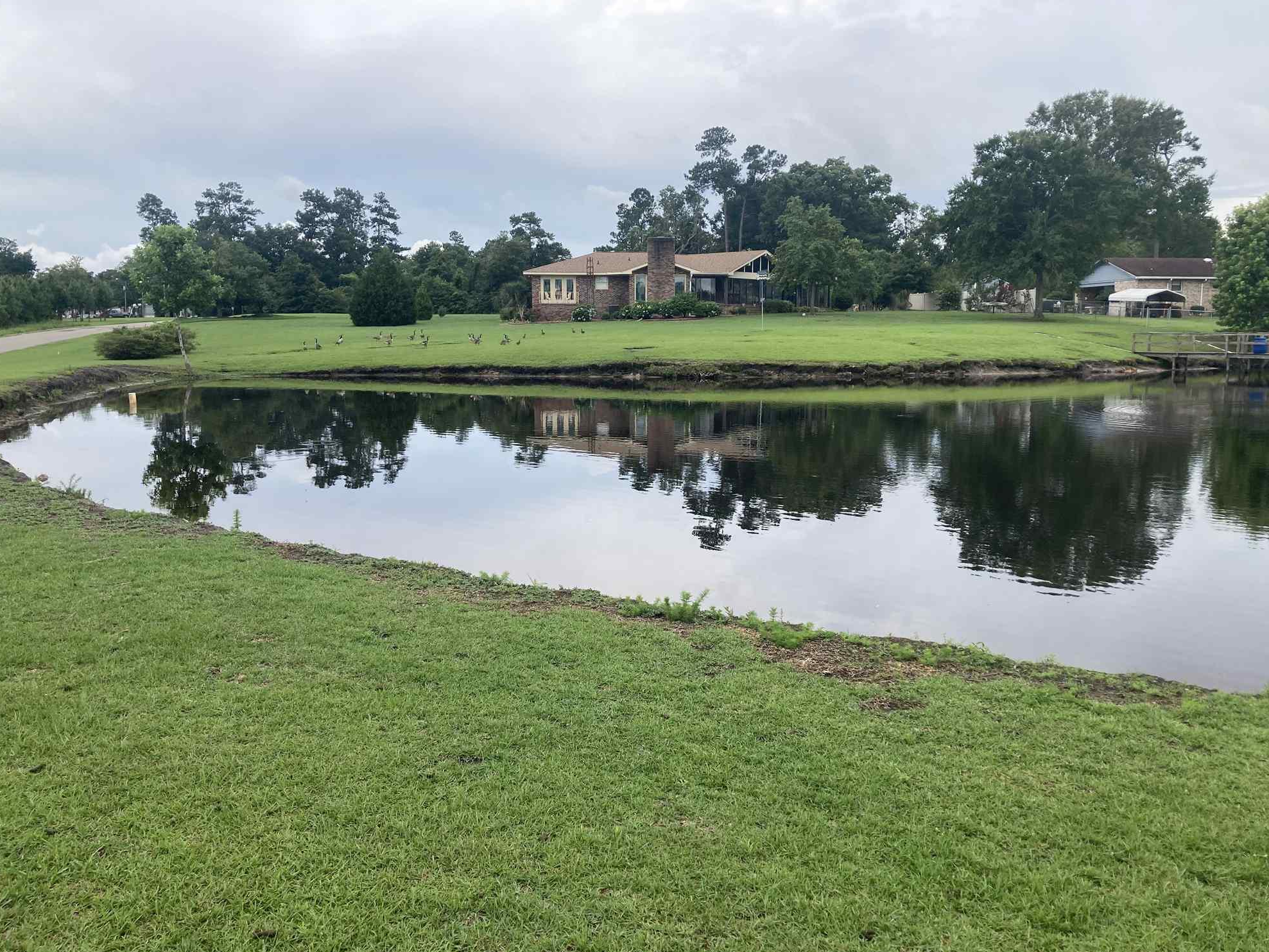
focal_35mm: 29
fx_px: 1063
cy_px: 488
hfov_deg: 61.7
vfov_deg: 48.2
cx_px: 643
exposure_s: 1/496
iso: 20
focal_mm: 3.99
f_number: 1.8
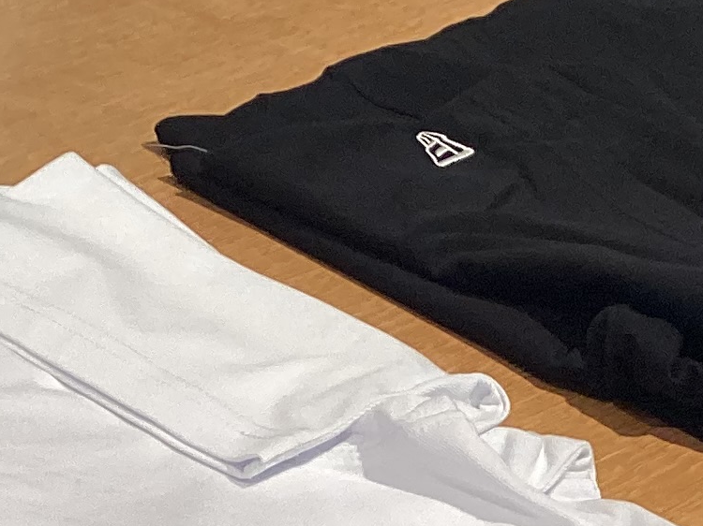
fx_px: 2741
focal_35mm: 135
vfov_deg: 10.1
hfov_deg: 14.6
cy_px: 1090
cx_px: 259
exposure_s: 1/120
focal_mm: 3.3
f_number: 2.4
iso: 64
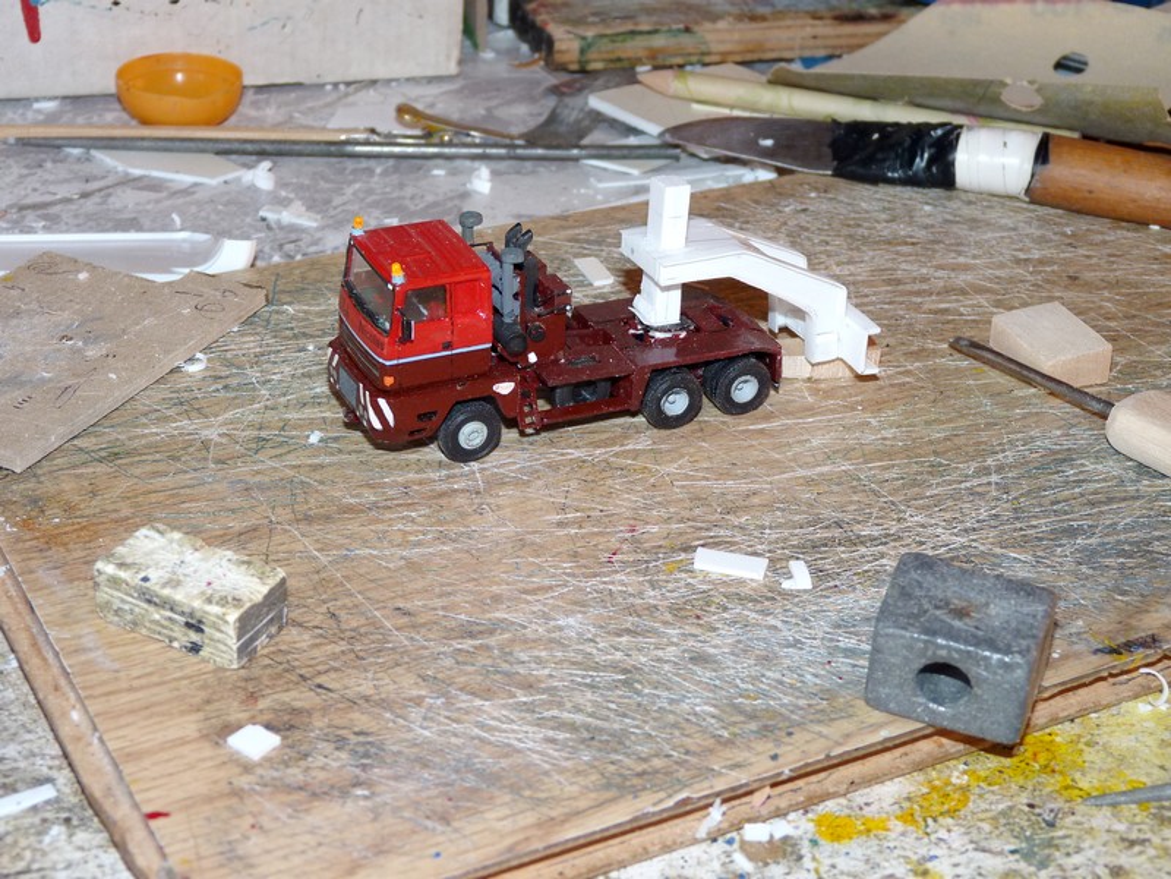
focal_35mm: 63
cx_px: 586
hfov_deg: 30.7
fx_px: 2131
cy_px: 440
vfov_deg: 23.3
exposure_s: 1/30
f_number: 3.4
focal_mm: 11.1
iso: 100
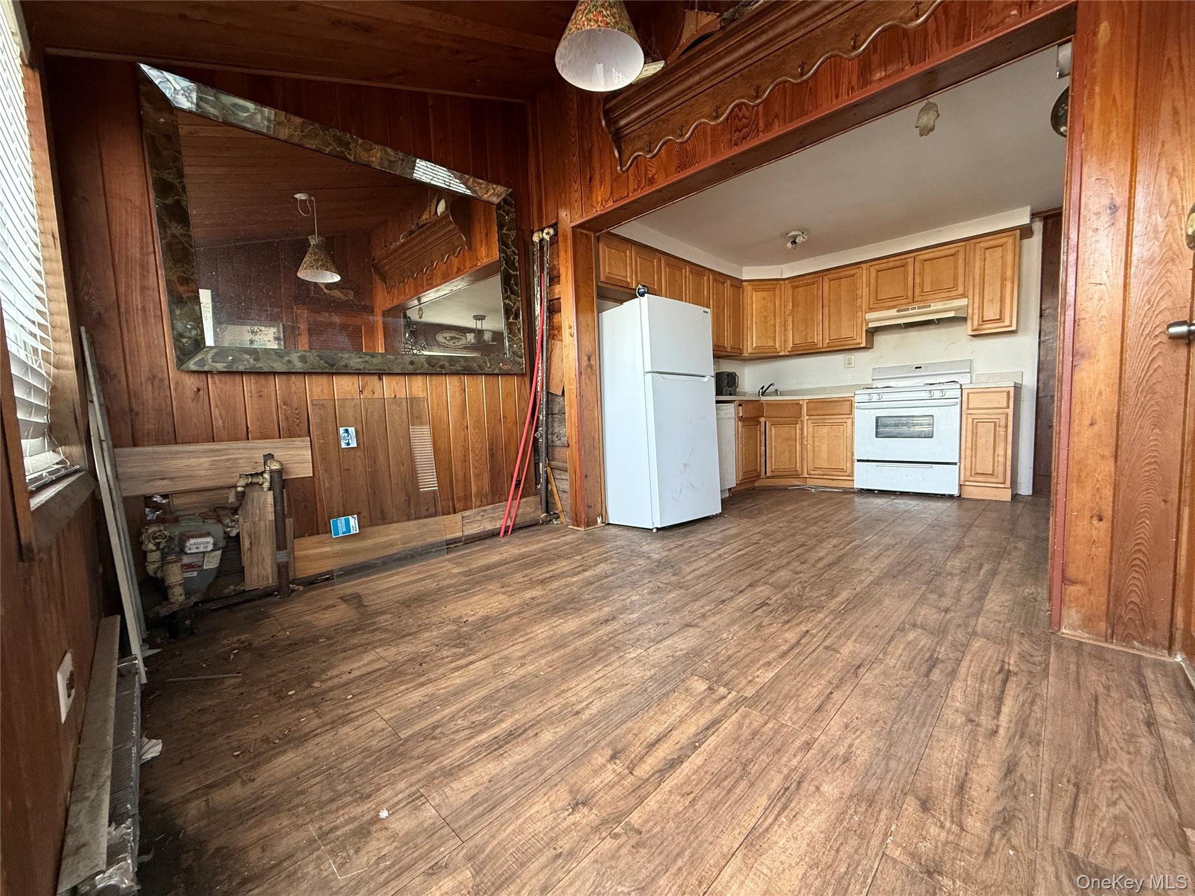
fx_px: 483
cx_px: 598
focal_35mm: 14
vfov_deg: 85.7
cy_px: 448
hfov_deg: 102.1
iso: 250
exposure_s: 1/99
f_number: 2.2
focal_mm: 2.22
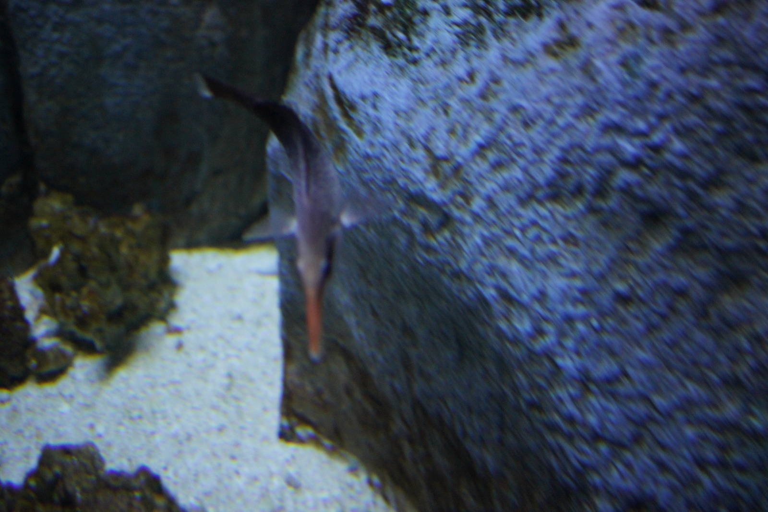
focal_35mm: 45
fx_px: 960
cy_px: 256
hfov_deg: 43.6
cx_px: 384
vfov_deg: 29.9
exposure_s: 1/40
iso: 1600
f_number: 2.8
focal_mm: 30
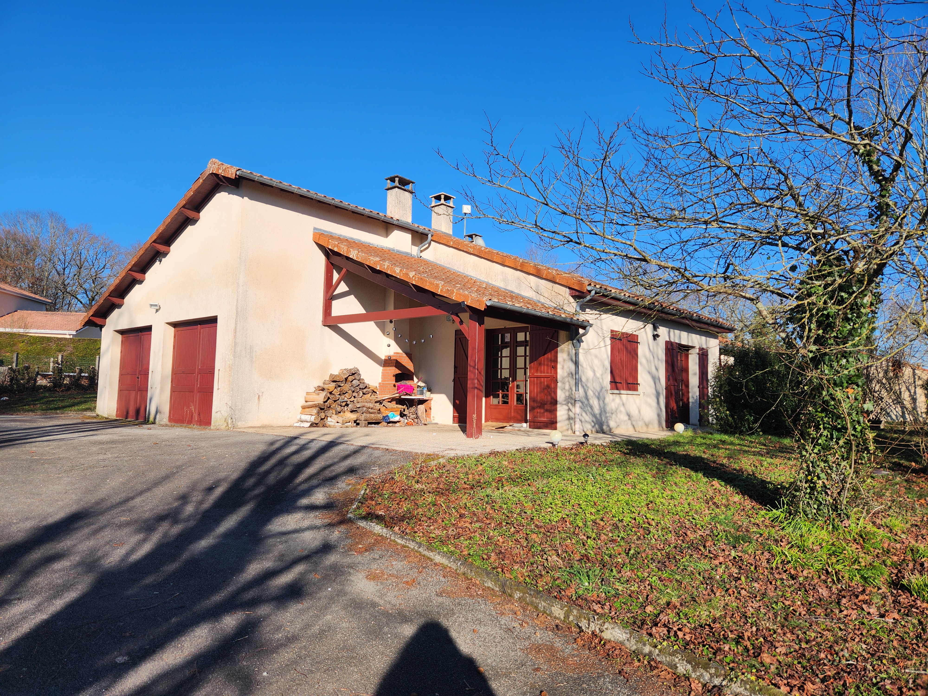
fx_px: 617
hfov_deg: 73.9
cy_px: 348
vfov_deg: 58.9
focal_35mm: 23
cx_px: 464
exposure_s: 1/1920
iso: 20
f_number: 1.8
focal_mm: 5.4
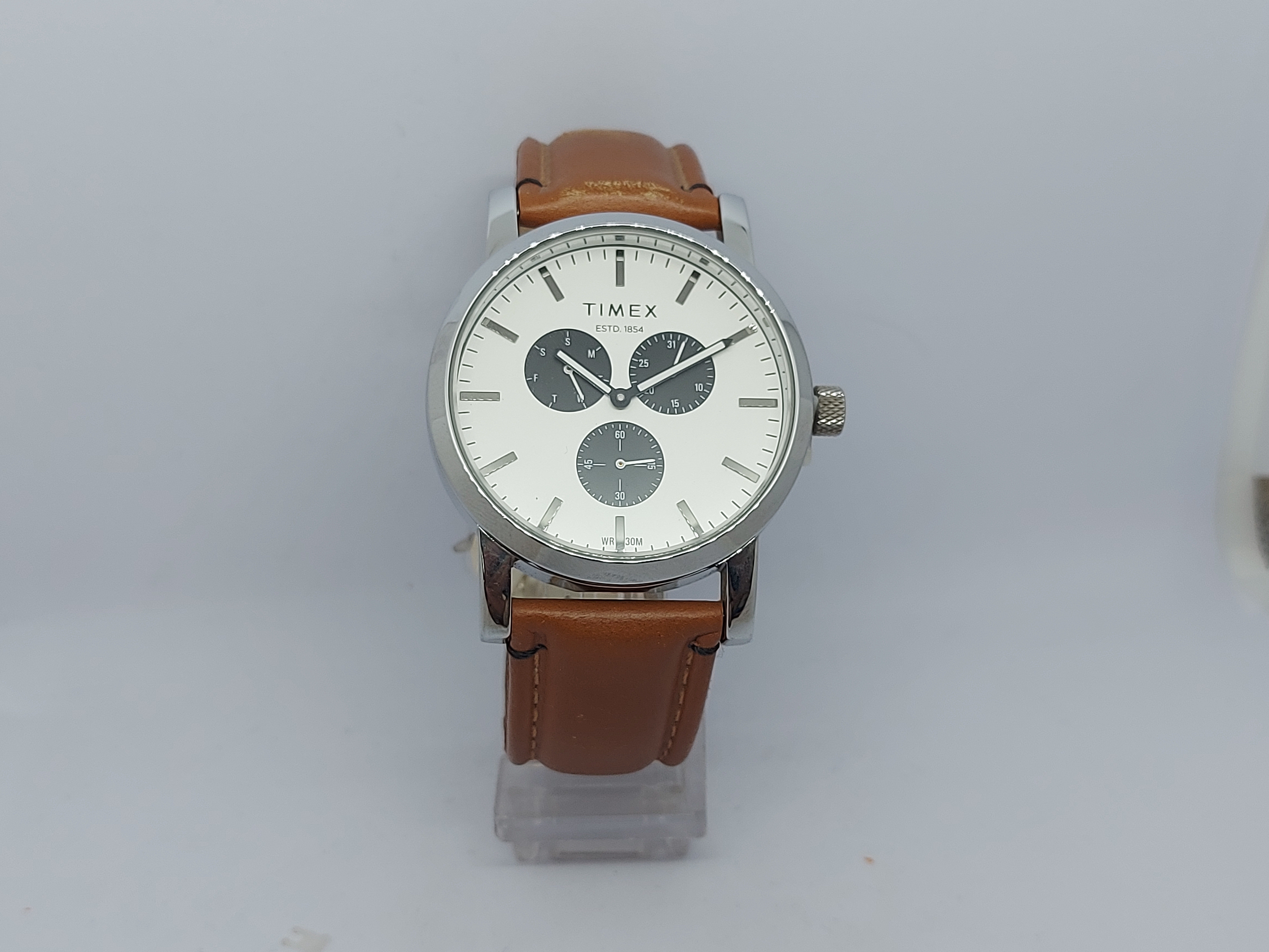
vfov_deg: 56.8
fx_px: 880
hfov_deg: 71.6
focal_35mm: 24
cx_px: 634
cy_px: 476
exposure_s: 1/100
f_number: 1.8
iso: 50
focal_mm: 5.23
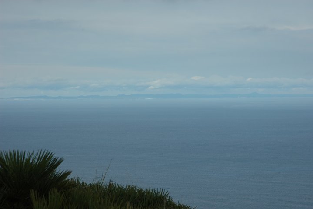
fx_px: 913
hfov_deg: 19.5
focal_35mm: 105
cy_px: 104
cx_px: 156
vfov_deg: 13.0
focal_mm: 70
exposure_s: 1/400
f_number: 10
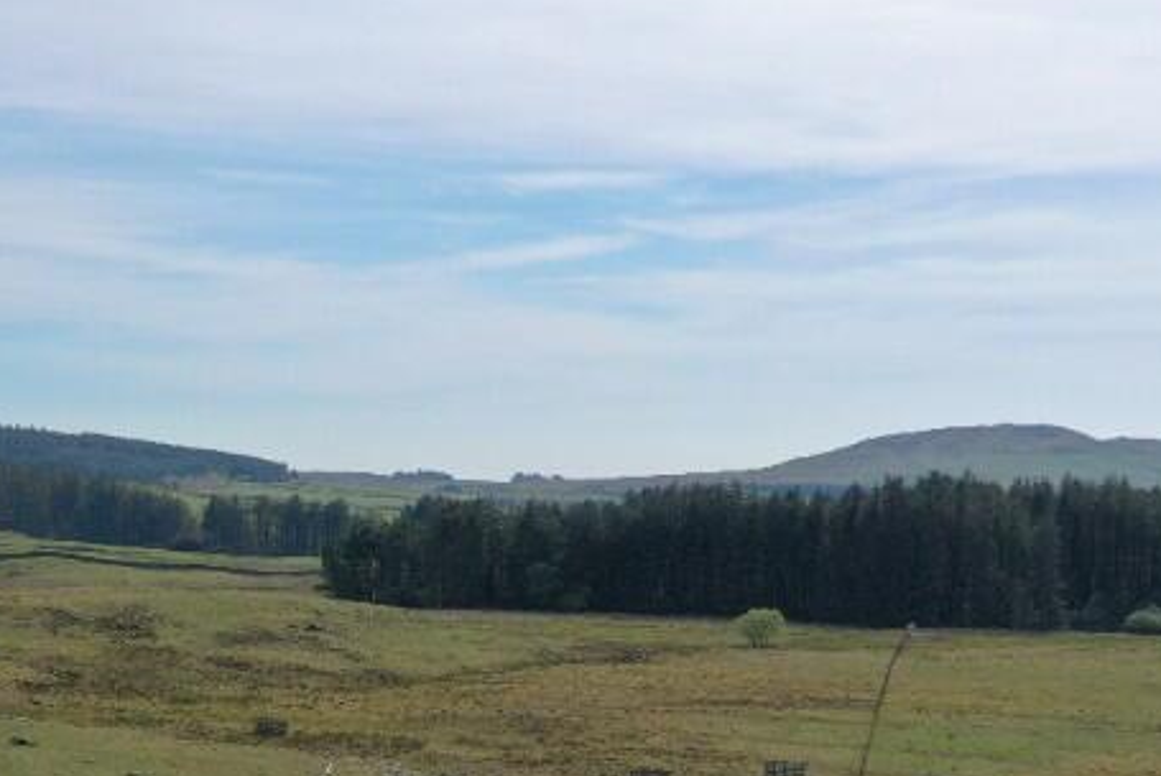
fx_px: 2033
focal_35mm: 63
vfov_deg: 20.8
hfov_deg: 31.8
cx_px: 503
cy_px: 805
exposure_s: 1/1000
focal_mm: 10.26
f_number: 5
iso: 100
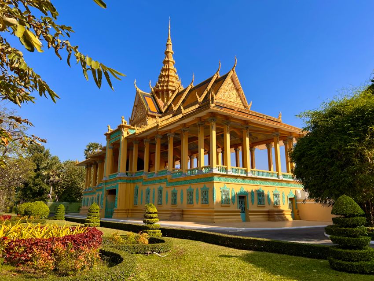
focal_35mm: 26
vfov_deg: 53.1
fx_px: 281
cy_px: 140
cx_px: 187
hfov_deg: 67.3
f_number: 1.5
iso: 50
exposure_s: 1/3356
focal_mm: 5.7
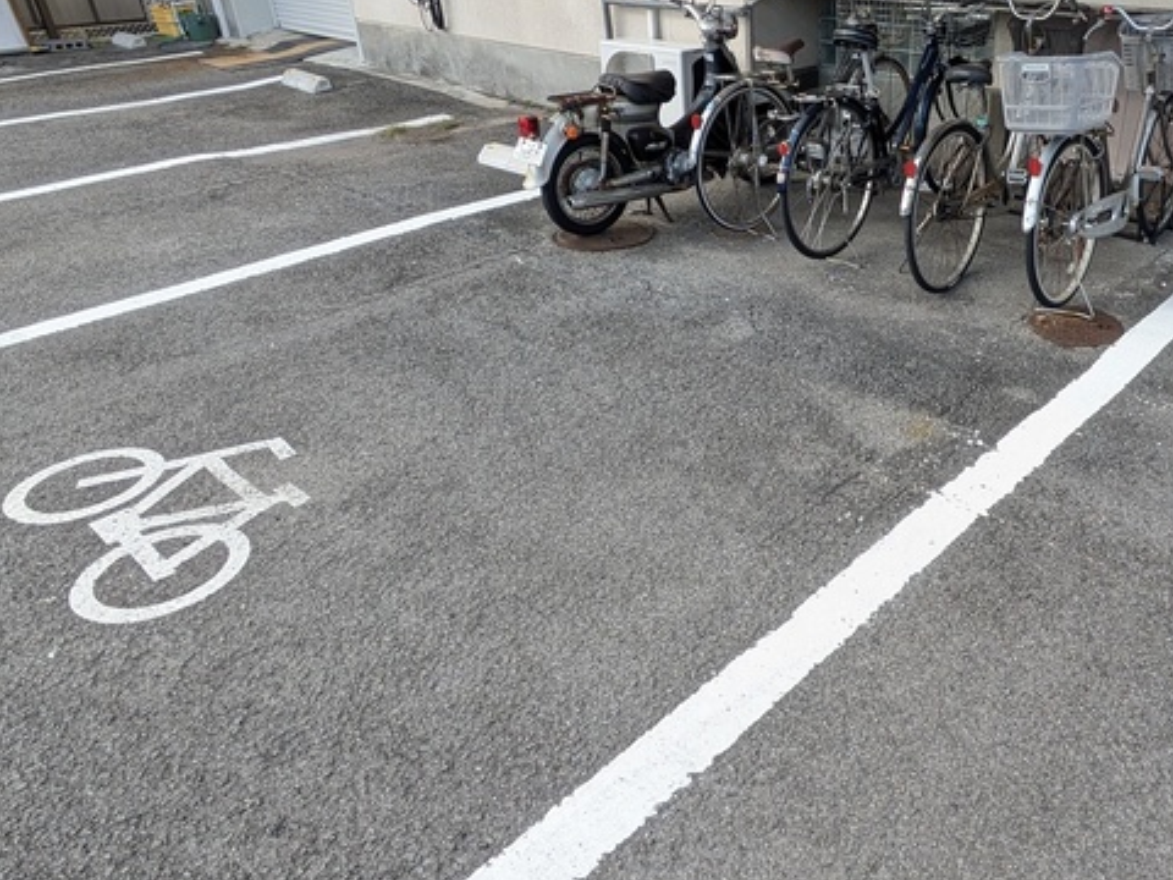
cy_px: 384
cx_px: 816
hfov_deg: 61.3
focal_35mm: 28
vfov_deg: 49.6
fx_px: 949
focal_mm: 1.83
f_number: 2.2
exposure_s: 1/292
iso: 49
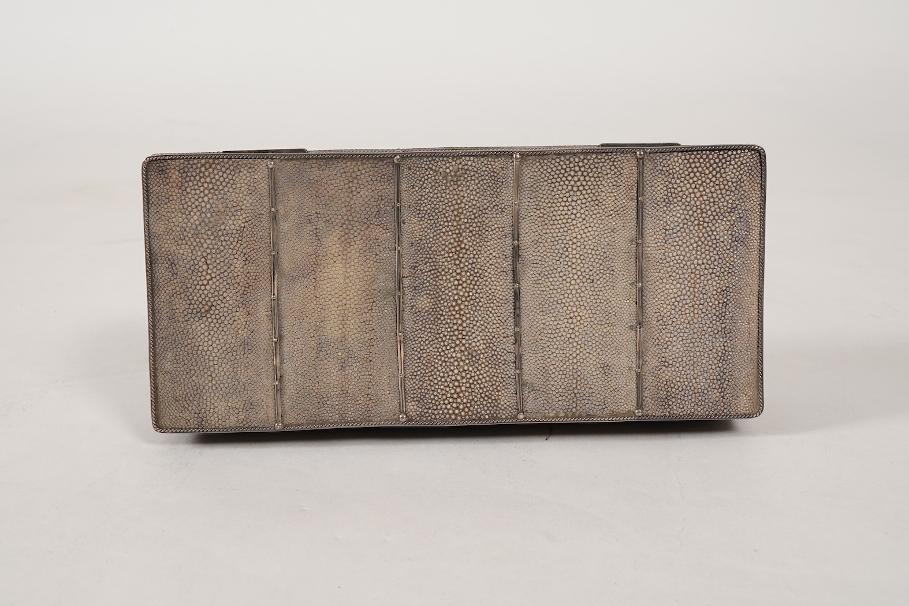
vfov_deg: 29.9
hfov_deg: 43.6
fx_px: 1136
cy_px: 303
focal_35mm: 45
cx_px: 454
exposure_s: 1/125
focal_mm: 30
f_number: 22
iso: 400
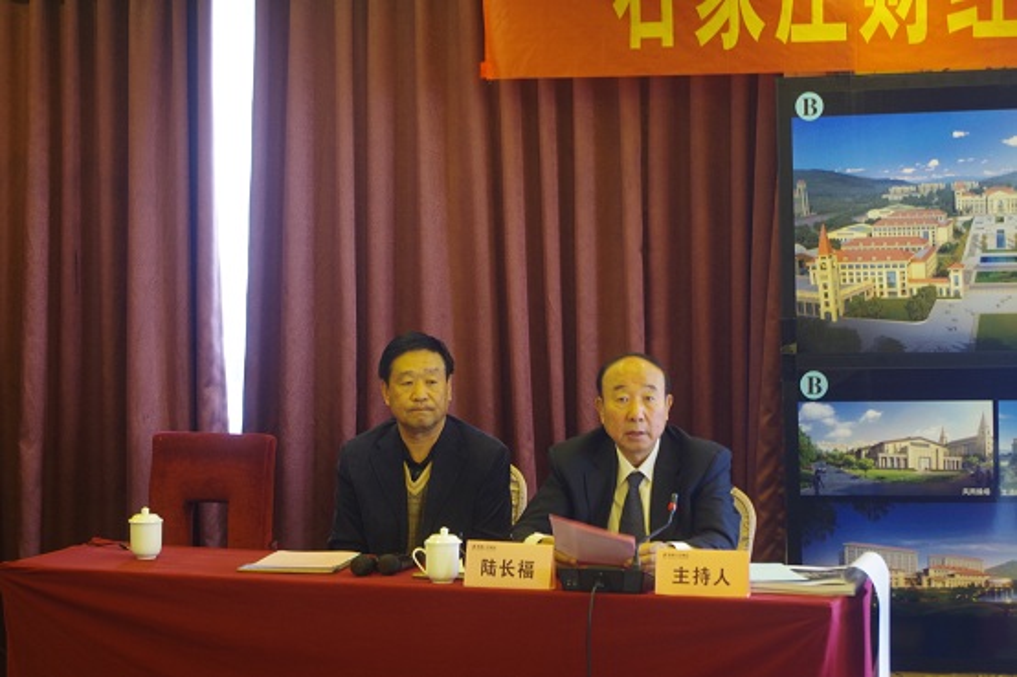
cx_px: 508
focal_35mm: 82
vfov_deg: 16.6
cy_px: 338
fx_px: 2316
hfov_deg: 24.8
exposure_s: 1/5
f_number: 5.6
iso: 400
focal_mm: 55
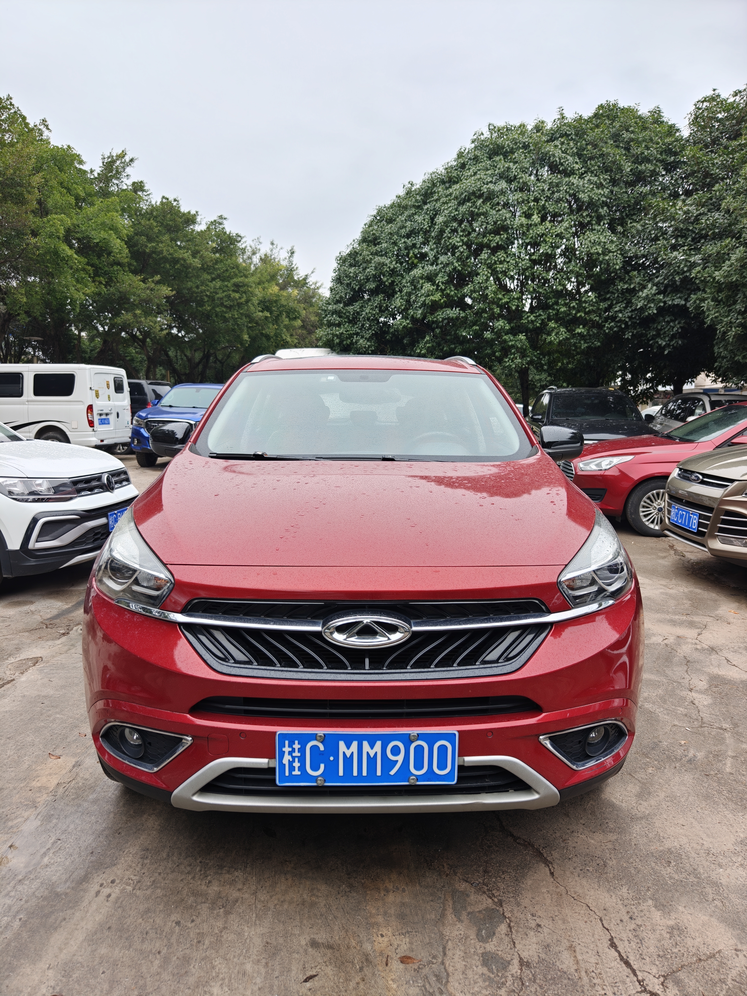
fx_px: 662
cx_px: 374
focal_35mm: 23
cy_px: 498
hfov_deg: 58.9
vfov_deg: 73.9
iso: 160
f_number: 1.8
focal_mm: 8.67
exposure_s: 1/200
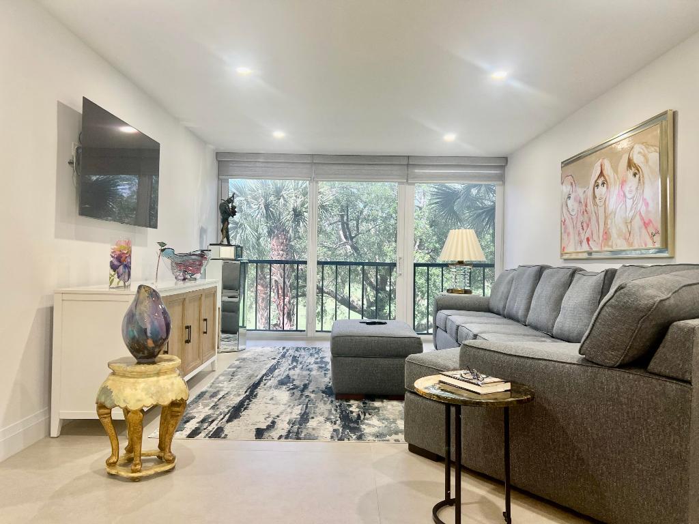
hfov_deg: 67.3
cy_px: 262
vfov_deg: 53.1
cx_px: 350
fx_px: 525
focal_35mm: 26
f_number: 1.5
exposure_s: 1/60
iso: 80
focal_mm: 5.7
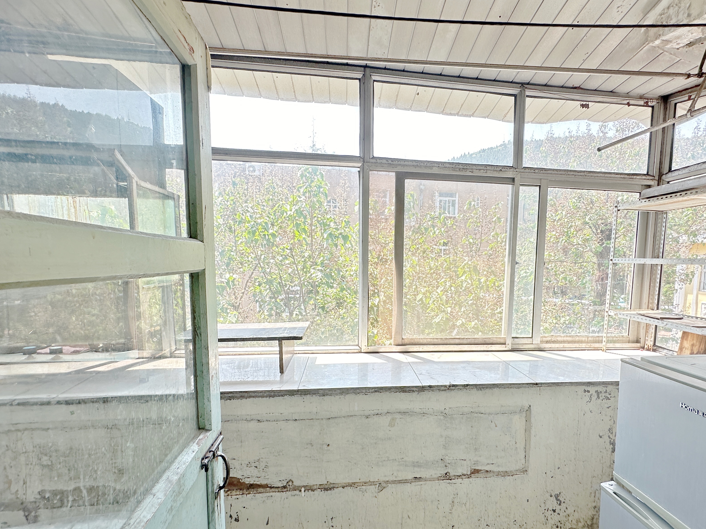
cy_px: 295
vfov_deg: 71.3
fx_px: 367
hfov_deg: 87.4
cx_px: 391
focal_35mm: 18
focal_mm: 2.22
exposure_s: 1/124
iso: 40
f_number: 2.2
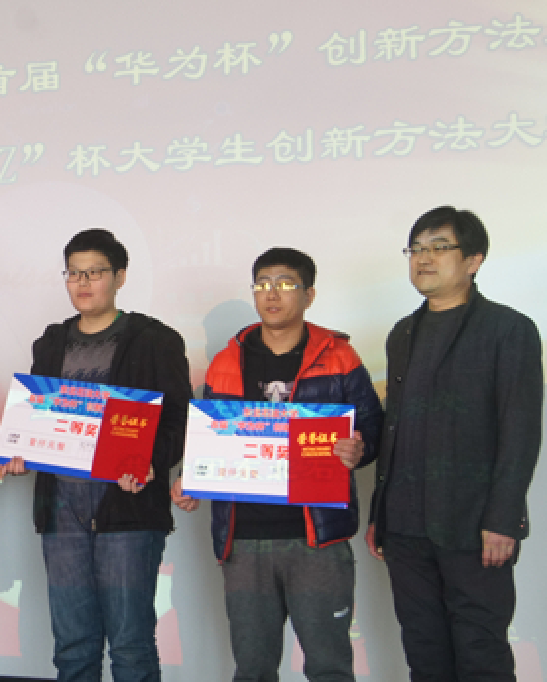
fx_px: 1719
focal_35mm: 85
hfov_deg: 17.4
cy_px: 412
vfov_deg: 22.4
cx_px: -71
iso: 800
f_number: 8
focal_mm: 30
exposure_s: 1/25
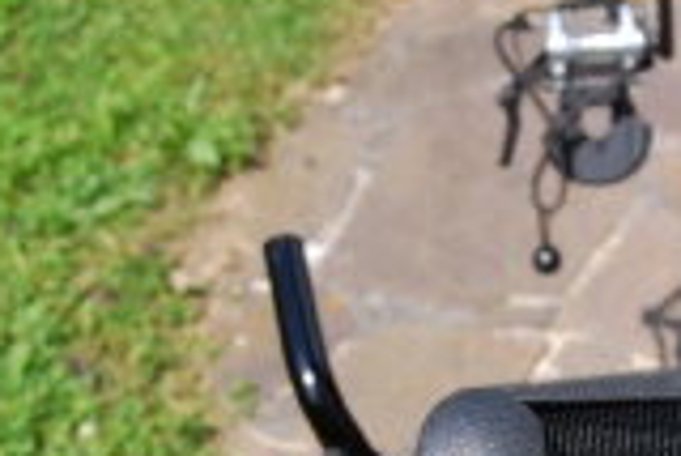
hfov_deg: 16.6
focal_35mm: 122
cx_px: 604
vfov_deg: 11.0
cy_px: 582
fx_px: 2310
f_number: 6.3
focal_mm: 26
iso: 400
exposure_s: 1/1000
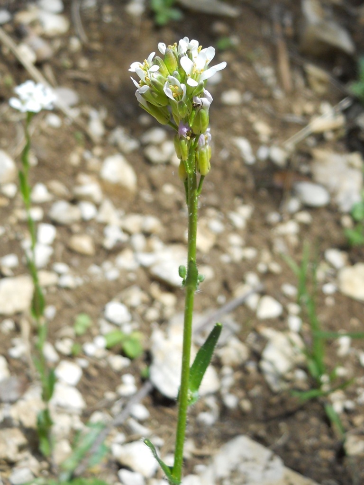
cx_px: 182
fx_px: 393
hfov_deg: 49.7
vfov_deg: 63.4
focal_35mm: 28
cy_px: 242
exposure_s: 1/800
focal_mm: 5
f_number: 2.7
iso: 80
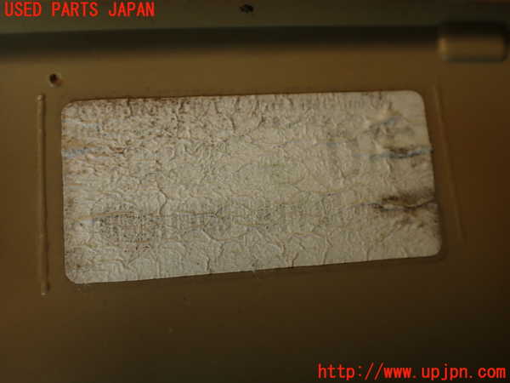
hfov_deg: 60.0
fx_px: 442
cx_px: 255
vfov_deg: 46.8
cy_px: 192
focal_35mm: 30
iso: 100
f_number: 2.3
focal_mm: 5.4
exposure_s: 1/60
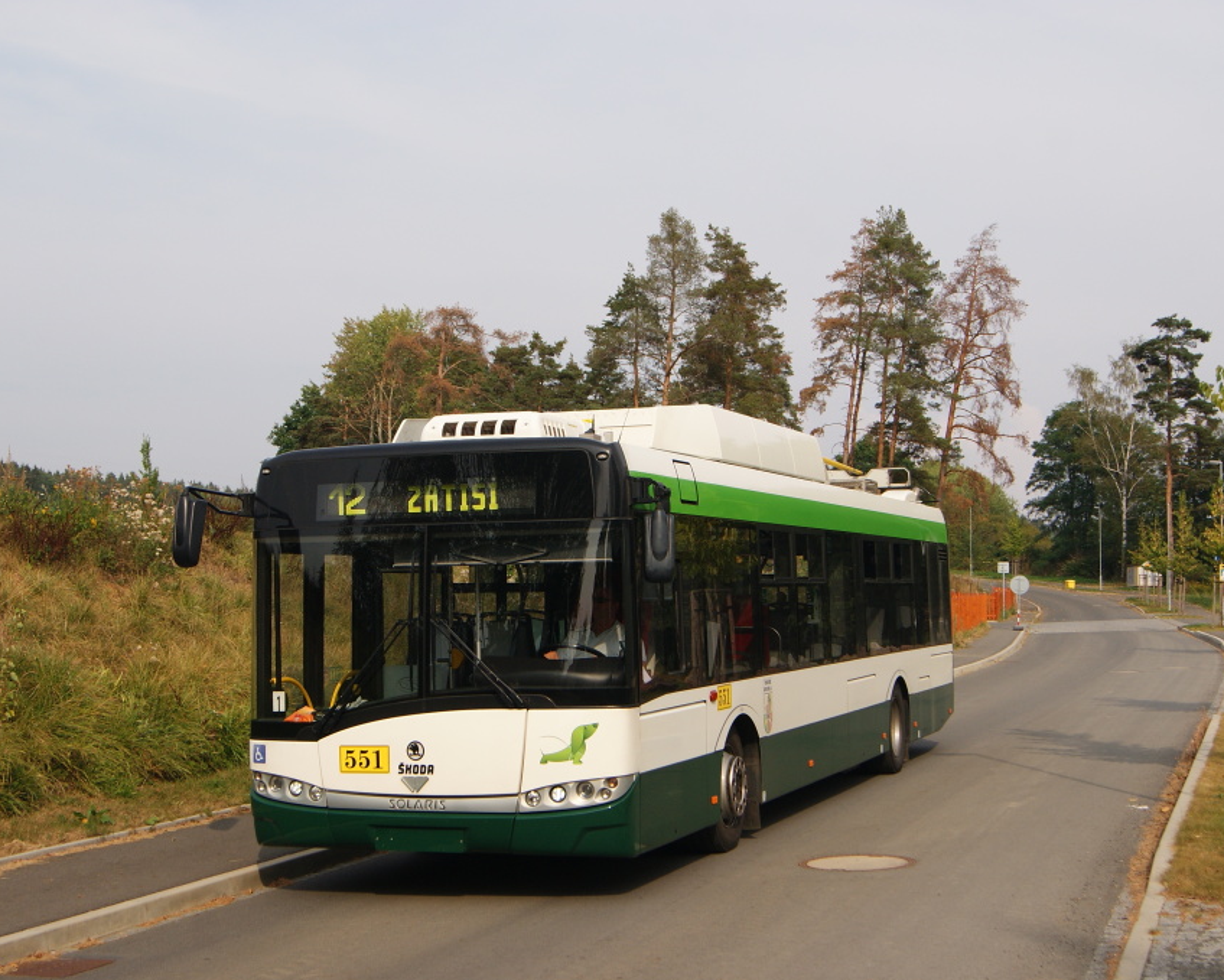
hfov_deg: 20.5
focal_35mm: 94
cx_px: 573
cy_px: 491
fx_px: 3391
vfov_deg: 16.4
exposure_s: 1/500
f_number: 9
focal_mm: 55
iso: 200
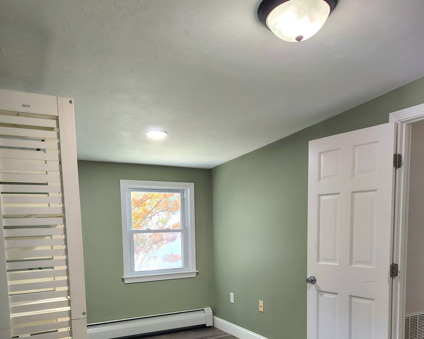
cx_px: 212
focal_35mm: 30
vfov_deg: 46.6
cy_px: 258
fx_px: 377
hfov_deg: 58.8
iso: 100
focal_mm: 5.4
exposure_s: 1/120
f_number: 1.8
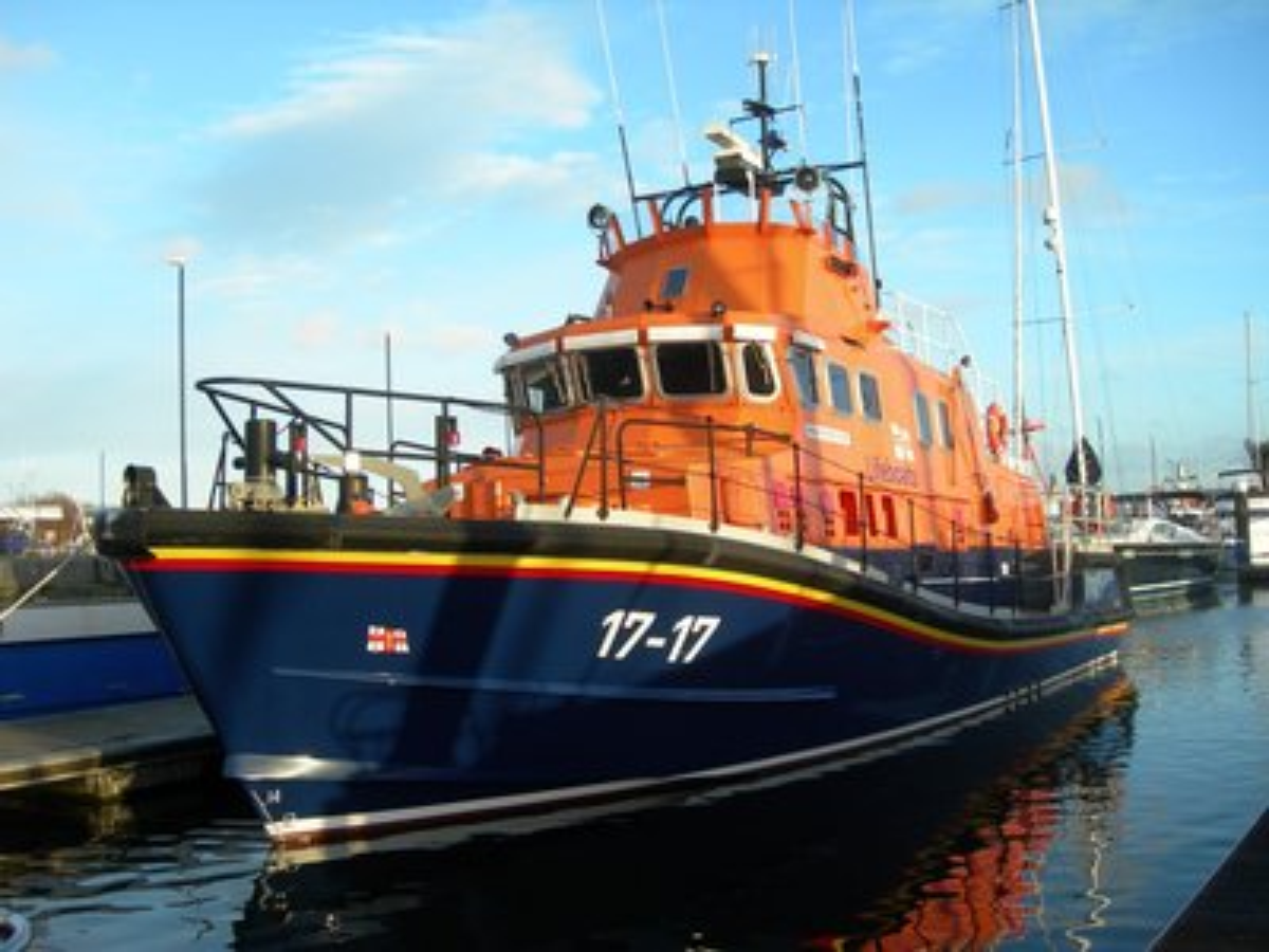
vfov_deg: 37.7
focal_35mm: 38
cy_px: 476
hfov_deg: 49.0
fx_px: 1393
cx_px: 634
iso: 50
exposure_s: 1/300
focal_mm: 7.8
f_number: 2.8
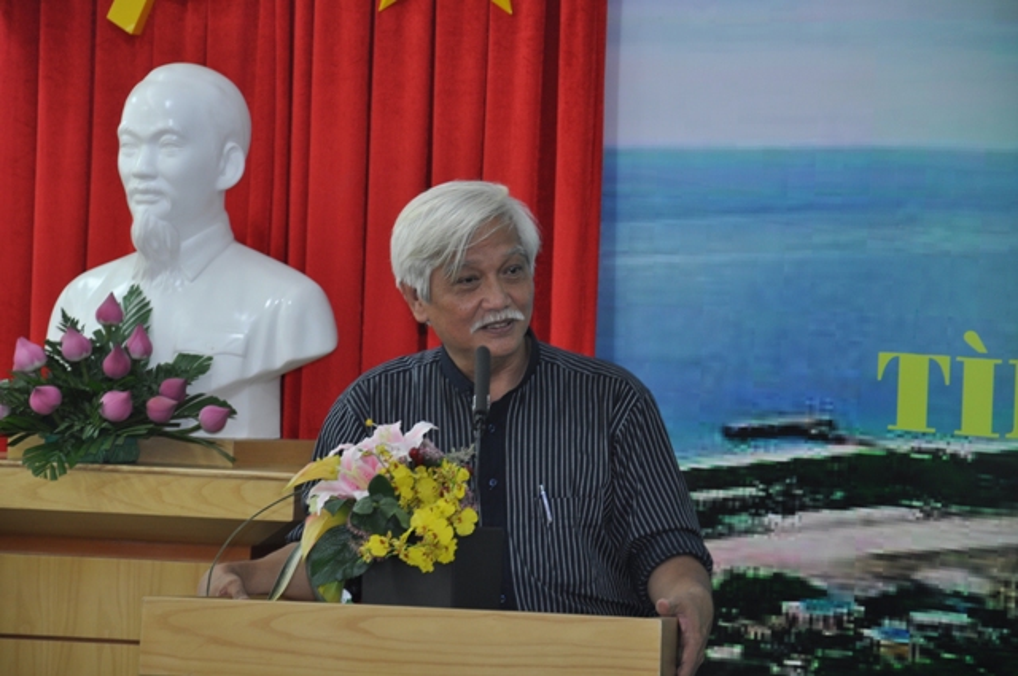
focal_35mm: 158
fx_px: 4448
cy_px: 338
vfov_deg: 8.7
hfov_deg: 13.1
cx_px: 509
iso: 320
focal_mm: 105
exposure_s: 1/25
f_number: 5.6
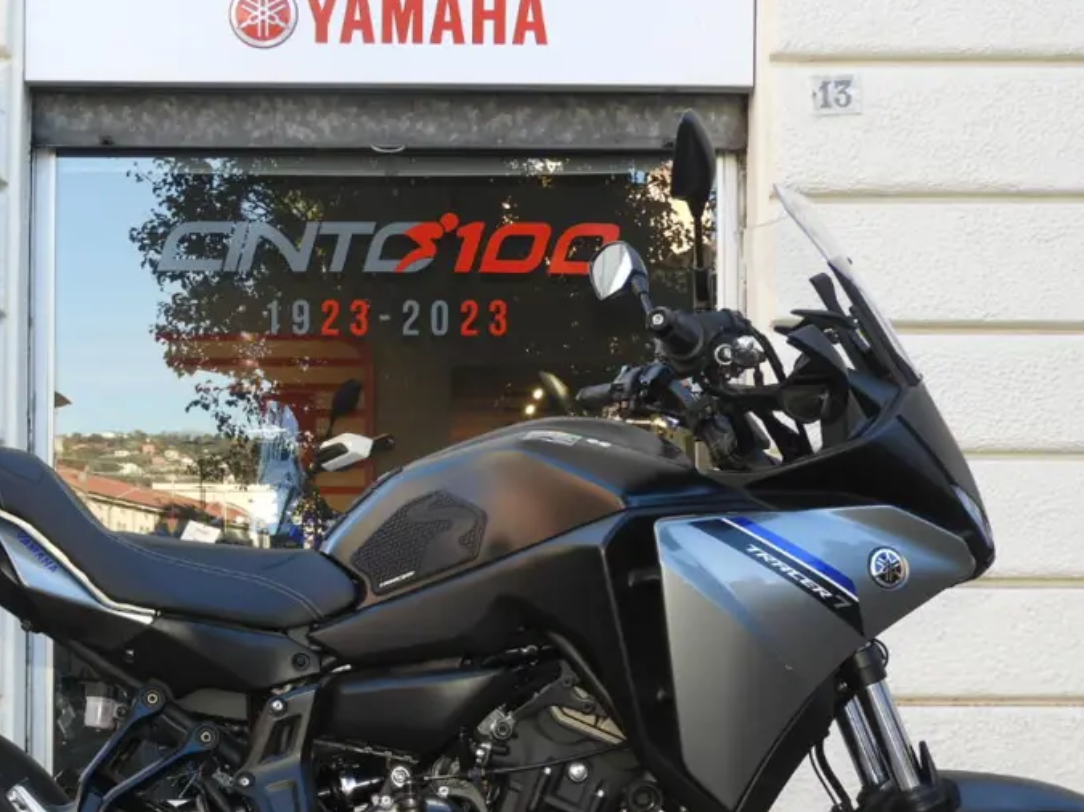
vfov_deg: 18.3
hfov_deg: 24.2
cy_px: 642
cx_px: 320
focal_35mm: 80
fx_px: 2505
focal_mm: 8.1
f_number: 4
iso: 100
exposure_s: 1/60
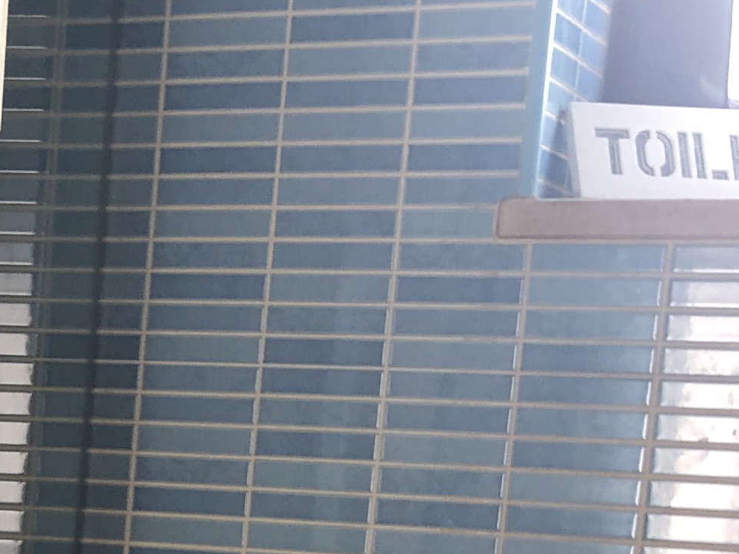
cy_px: 848
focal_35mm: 116
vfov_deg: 12.1
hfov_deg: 15.6
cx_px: -372
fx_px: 2477
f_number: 1.8
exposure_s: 1/50
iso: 25
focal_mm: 4
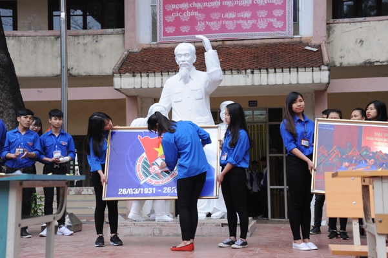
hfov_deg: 34.5
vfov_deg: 23.4
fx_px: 625
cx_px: 194
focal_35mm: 58
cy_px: 129
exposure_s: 1/60
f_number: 6.3
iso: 640
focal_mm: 58
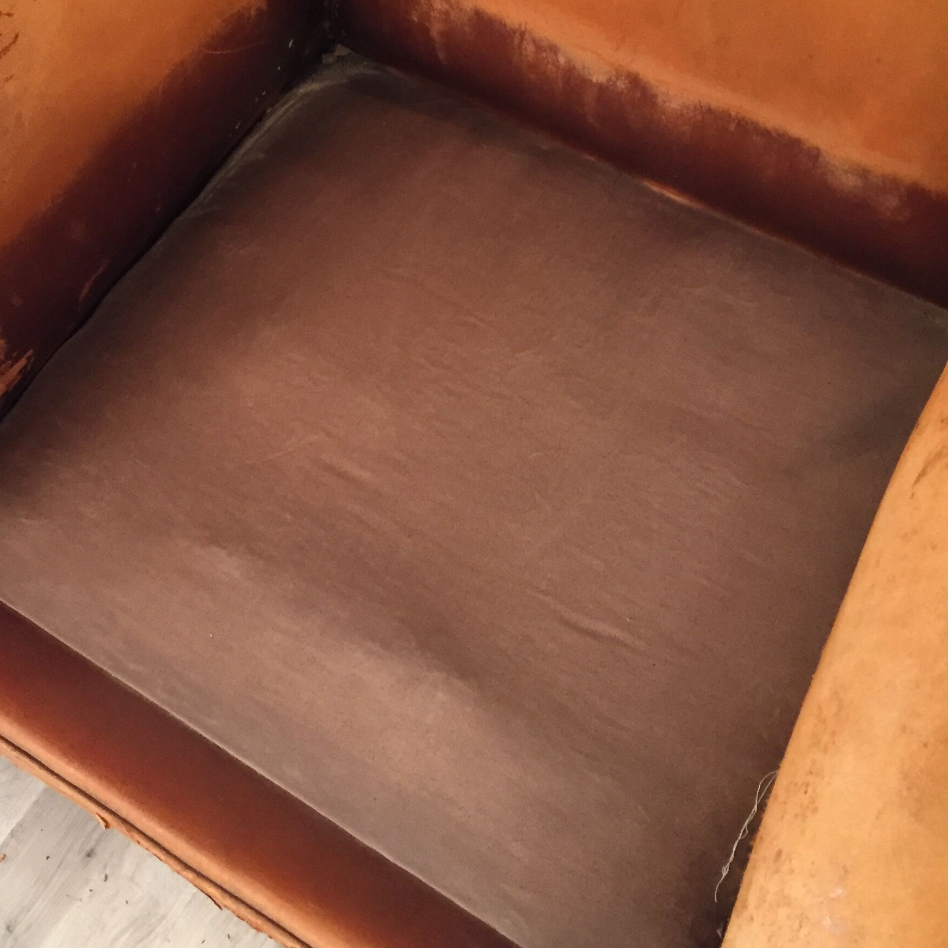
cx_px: 412
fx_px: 1487
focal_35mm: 48
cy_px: 309
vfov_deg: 35.0
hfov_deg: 35.3
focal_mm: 4.15
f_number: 2.2
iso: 250
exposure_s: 1/20
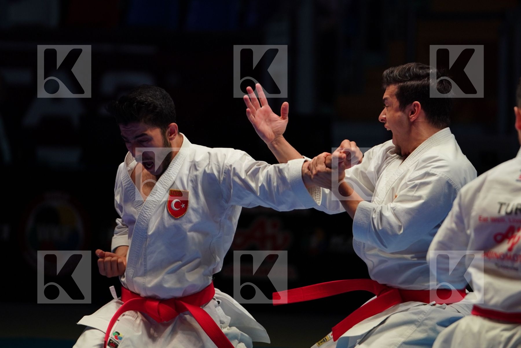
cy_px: 174
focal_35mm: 297
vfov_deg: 4.6
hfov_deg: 6.9
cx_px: 260
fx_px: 4298
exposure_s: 1/500
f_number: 2.8
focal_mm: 198
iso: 500
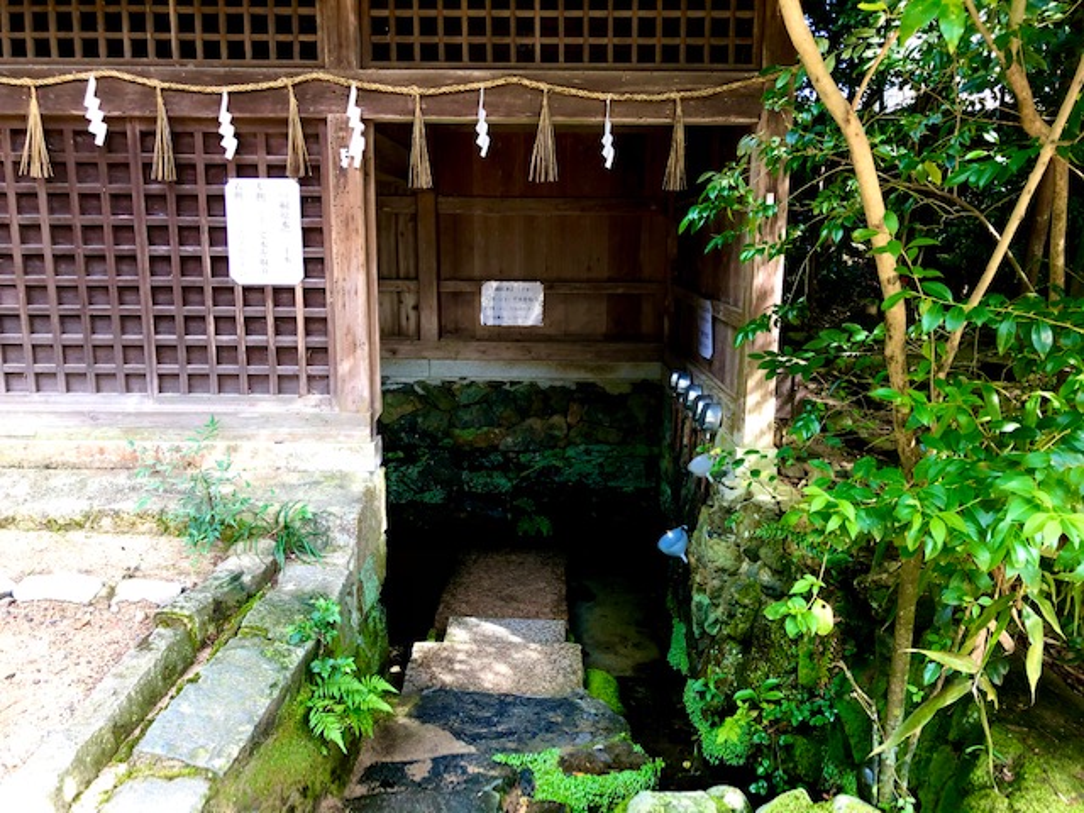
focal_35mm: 28
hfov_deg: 63.4
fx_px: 877
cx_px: 542
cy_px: 406
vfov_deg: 49.7
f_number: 1.8
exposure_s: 1/30
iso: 32
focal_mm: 3.99
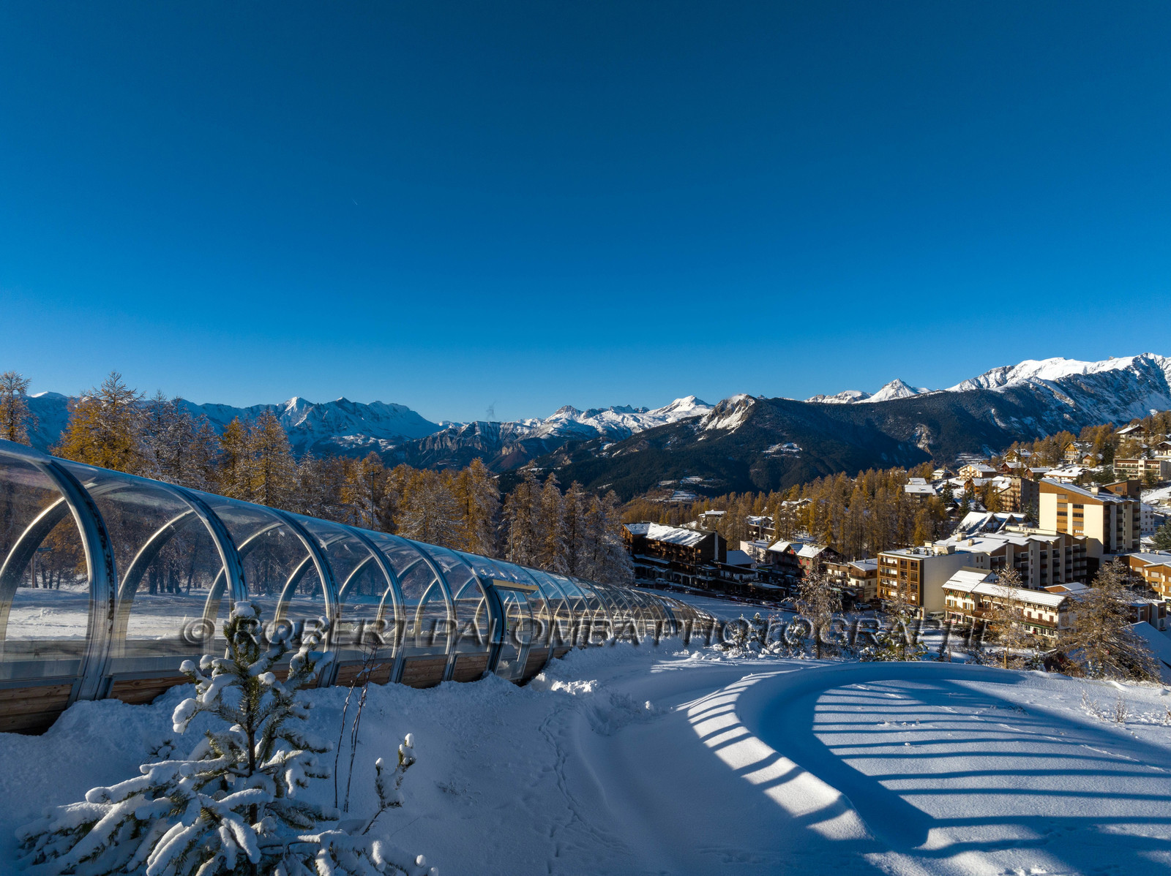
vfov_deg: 56.8
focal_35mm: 24
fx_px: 811
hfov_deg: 71.6
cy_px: 438
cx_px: 586
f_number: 11
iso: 100
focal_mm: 12.3
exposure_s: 1/320
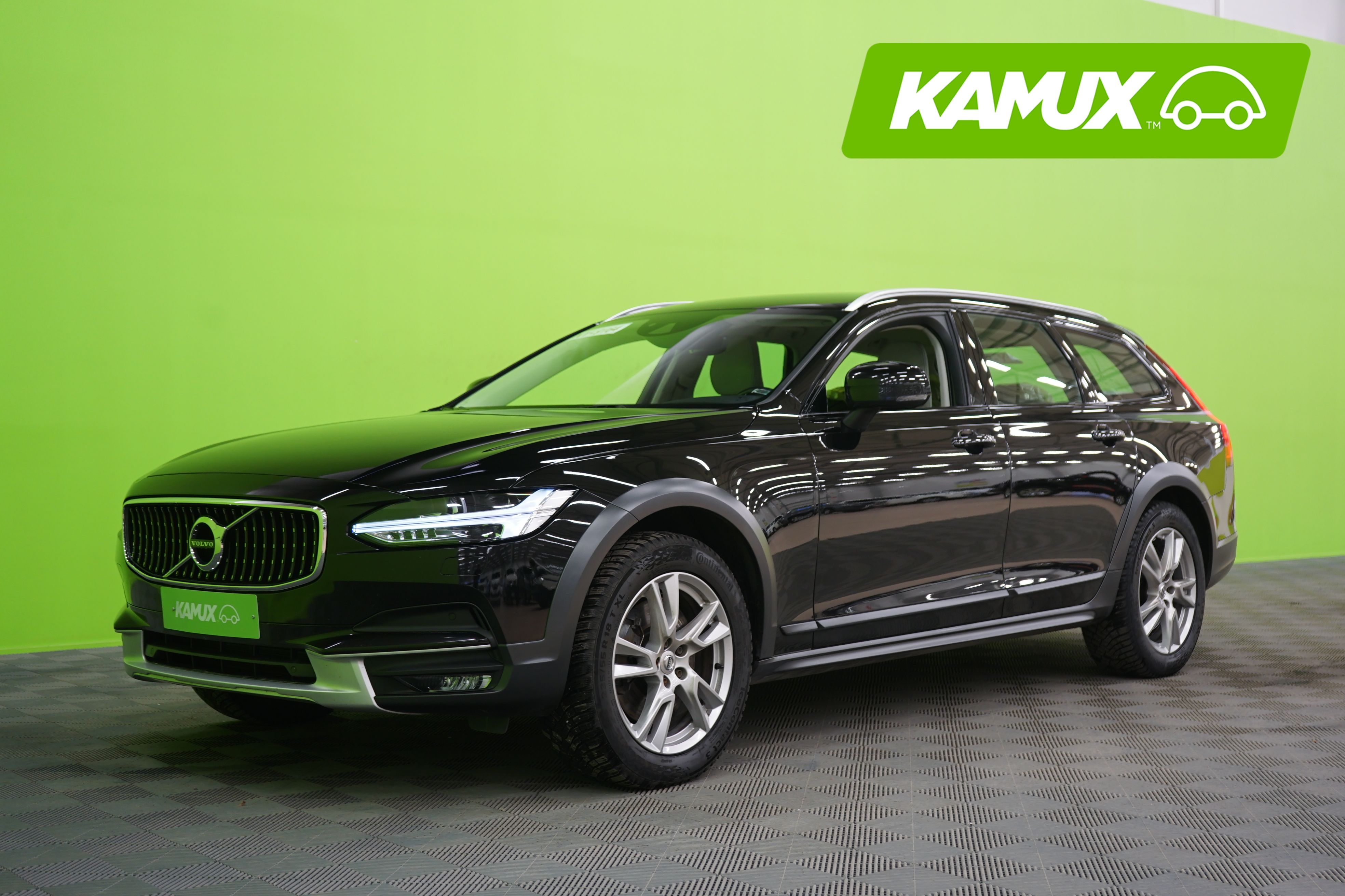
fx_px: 1756
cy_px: 448
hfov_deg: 41.9
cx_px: 672
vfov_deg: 28.6
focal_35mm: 47
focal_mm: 47
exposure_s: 1/8
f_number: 4.5
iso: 400
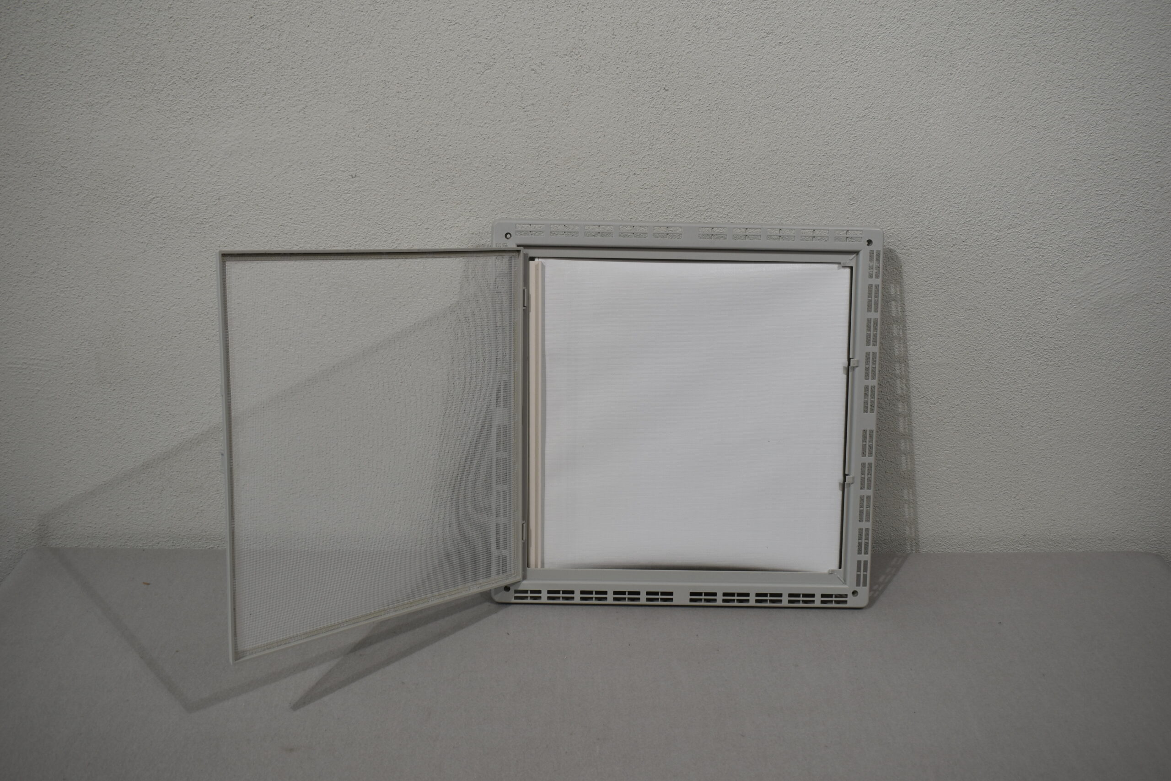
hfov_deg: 55.1
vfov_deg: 38.4
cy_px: 390
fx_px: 1122
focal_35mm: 34
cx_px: 586
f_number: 5.6
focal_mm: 23
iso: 200
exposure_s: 1/125
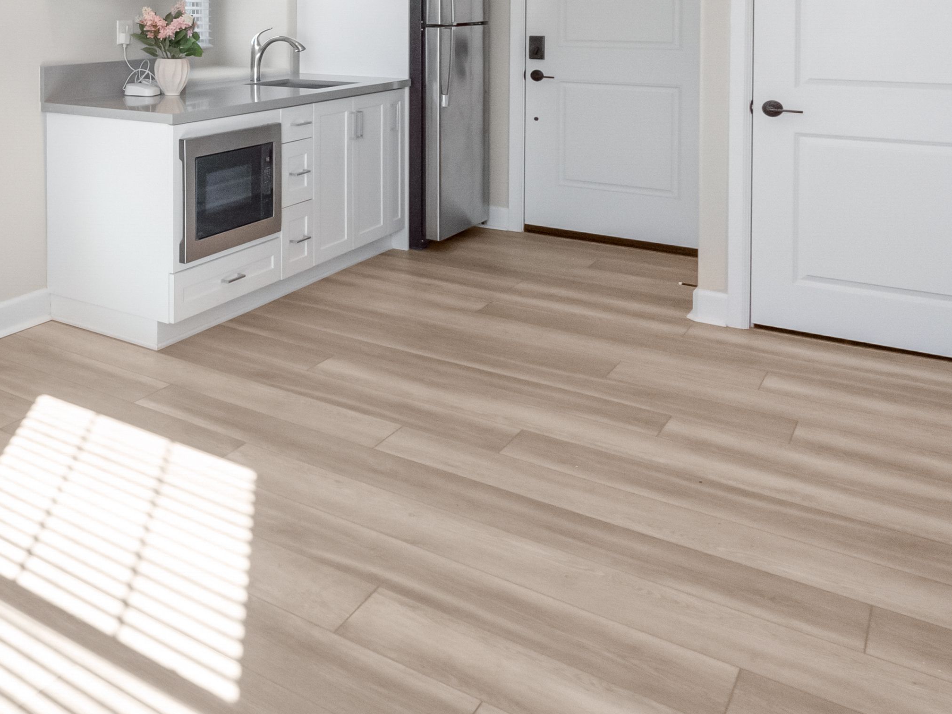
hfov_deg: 47.2
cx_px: -1
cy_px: 59
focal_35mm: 32
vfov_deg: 40.5
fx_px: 880
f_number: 7.1
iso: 800
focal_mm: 7
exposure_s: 1/60
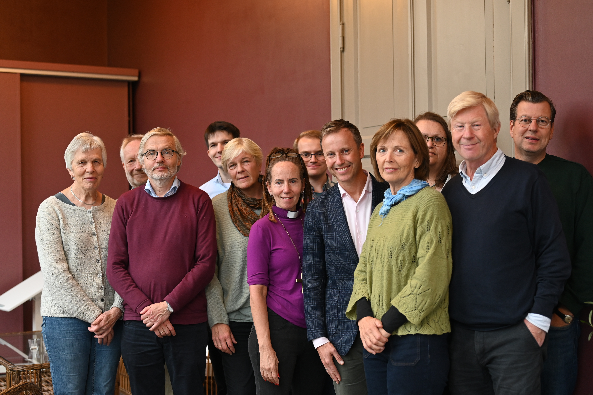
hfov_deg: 39.6
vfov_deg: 27.0
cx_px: 296
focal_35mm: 50
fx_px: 823
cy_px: 198
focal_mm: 50
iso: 1600
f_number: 2.8
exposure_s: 1/125
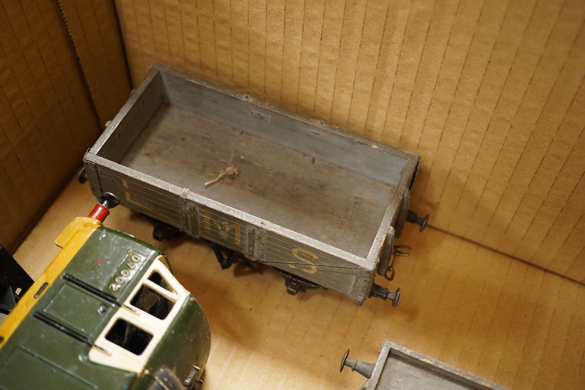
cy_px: 195
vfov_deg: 29.9
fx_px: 731
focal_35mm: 45
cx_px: 292
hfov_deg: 43.6
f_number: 5.6
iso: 2500
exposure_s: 1/80
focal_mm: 30
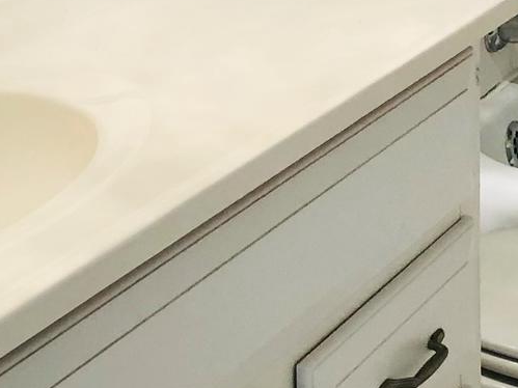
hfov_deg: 16.1
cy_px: -231
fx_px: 1720
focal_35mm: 115
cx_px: 693
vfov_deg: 12.1
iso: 40
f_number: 1.8
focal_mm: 3.99
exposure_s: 1/30
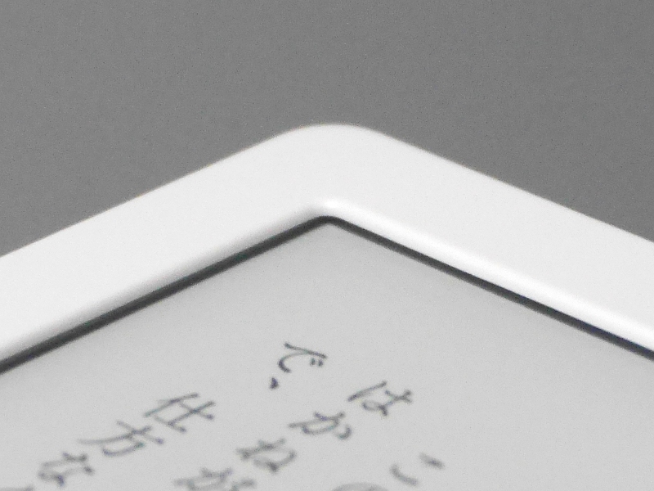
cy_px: 246
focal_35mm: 60
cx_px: 327
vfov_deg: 24.4
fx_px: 1134
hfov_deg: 32.2
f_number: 5.4
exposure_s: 1/60
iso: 1600
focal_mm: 30
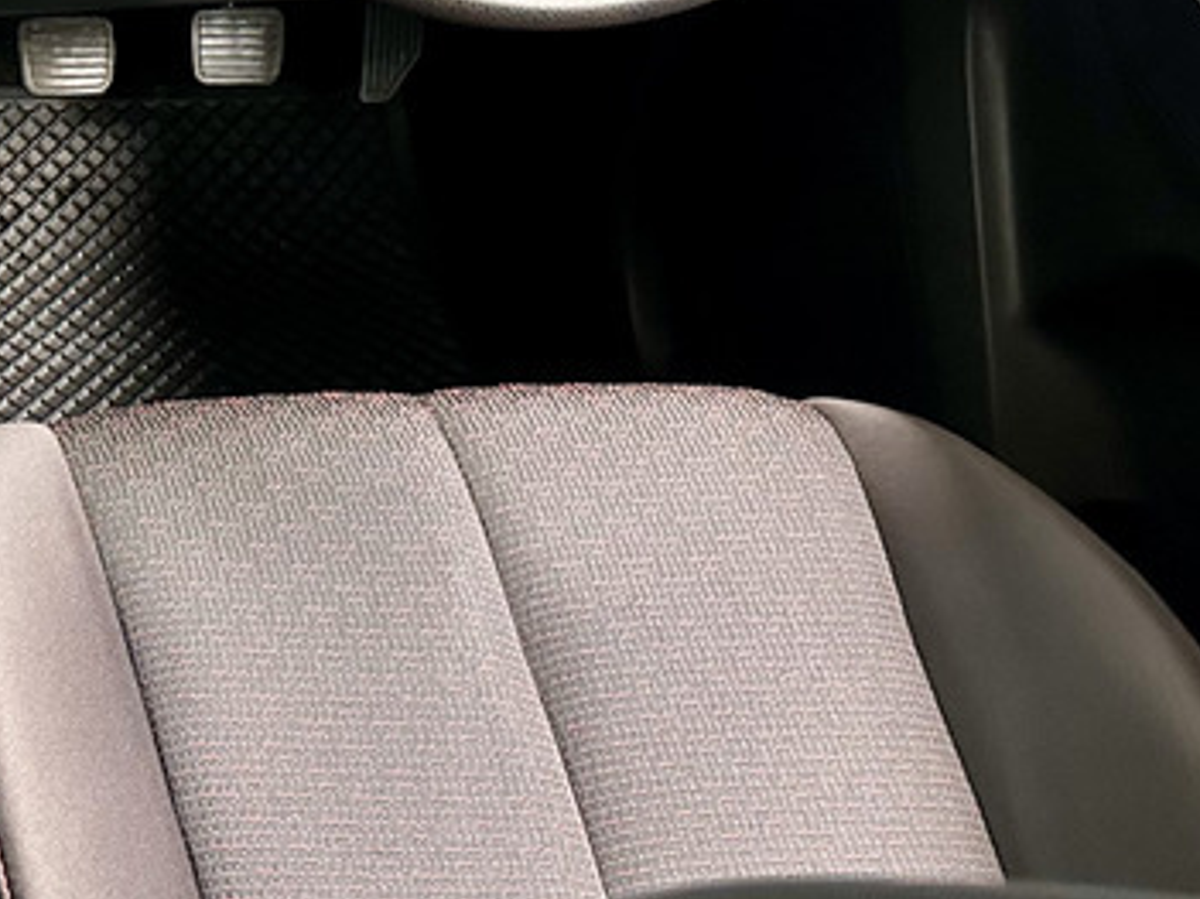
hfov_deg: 24.4
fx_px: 2426
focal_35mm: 70
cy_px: 167
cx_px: -349
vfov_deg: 20.7
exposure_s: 1/60
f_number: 1.78
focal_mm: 6.86
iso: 640
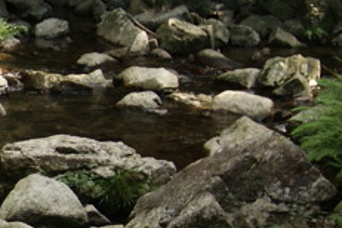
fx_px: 2206
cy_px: 198
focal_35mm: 232
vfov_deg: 5.9
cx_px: -227
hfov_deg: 8.6
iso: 100
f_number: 1.8
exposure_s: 1/320
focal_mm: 35
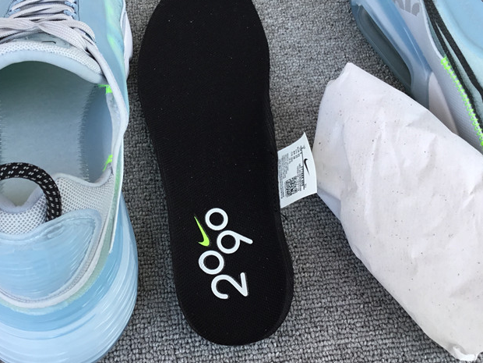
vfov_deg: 32.1
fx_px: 628
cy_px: 146
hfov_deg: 41.9
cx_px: 203
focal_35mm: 45
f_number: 2.4
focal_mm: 3.3
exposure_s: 1/151
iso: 25
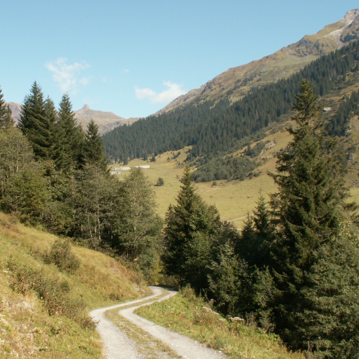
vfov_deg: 40.0
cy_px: 182
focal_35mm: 42
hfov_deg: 39.8
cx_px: 135
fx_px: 493
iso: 50
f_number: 5.6
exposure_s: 1/160
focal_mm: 5.86
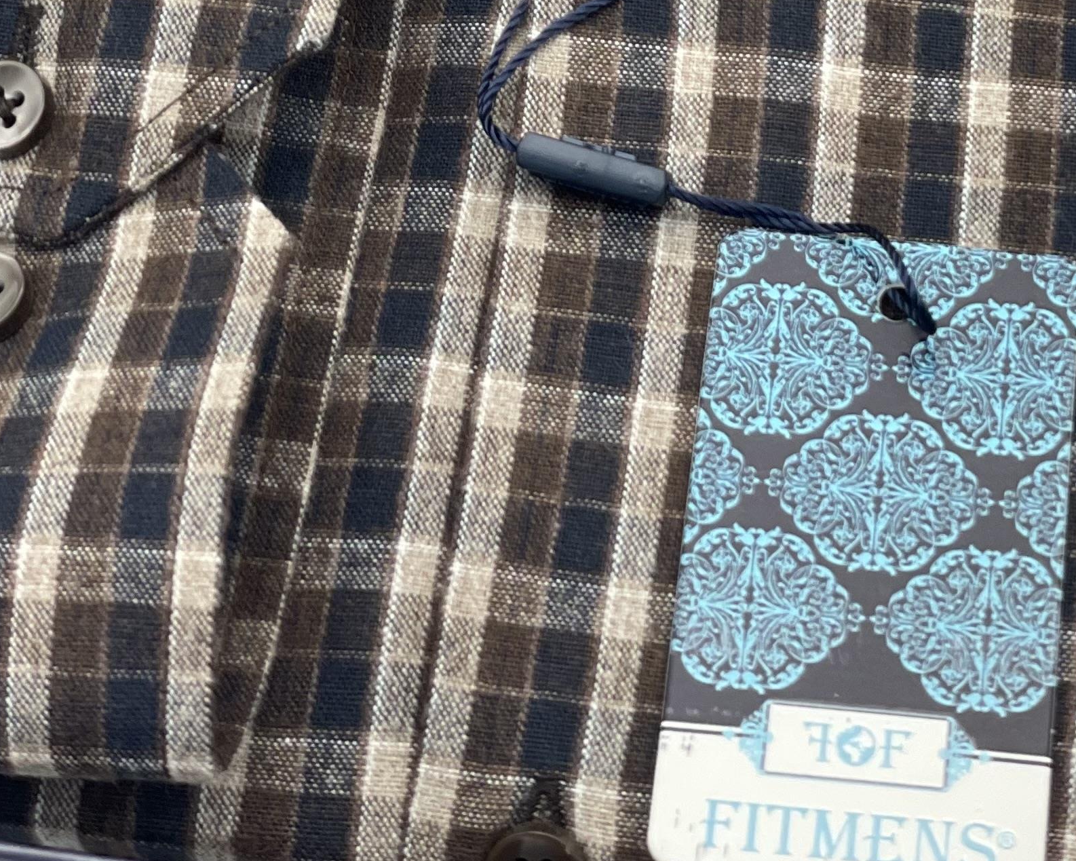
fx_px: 4108
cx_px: 740
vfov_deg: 11.5
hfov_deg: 14.9
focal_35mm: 129
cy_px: -362
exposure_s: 1/100
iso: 50
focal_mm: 6
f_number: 2
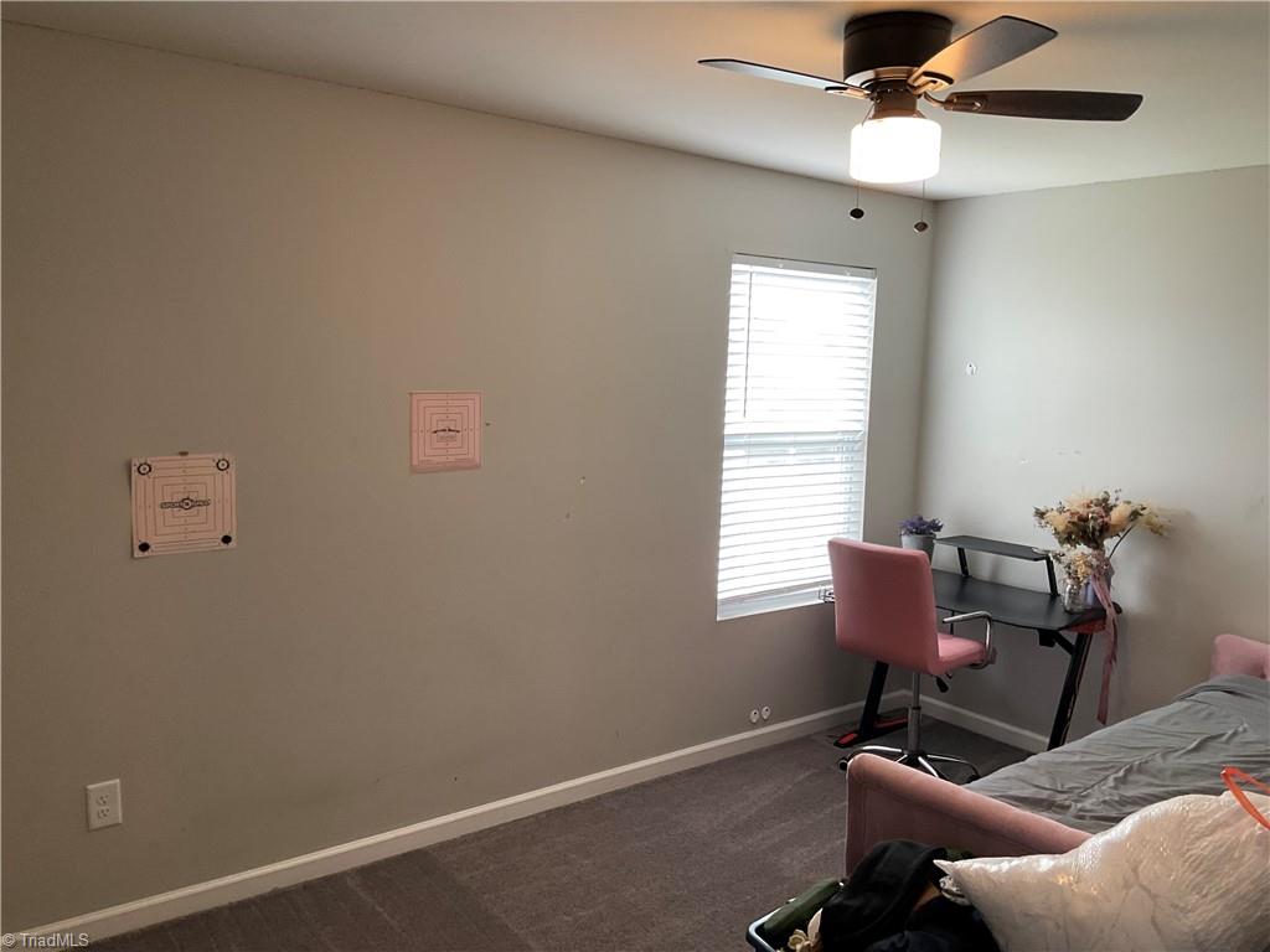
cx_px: 635
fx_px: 1064
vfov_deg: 48.2
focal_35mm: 29
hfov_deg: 61.7
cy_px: 476
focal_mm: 3
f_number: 1.8
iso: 50
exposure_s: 1/60
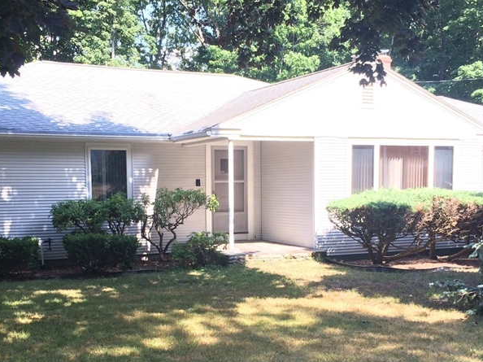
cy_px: 260
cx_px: 231
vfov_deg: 28.8
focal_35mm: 50
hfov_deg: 38.2
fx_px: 697
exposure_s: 1/283
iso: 32
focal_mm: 4.15
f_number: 2.2
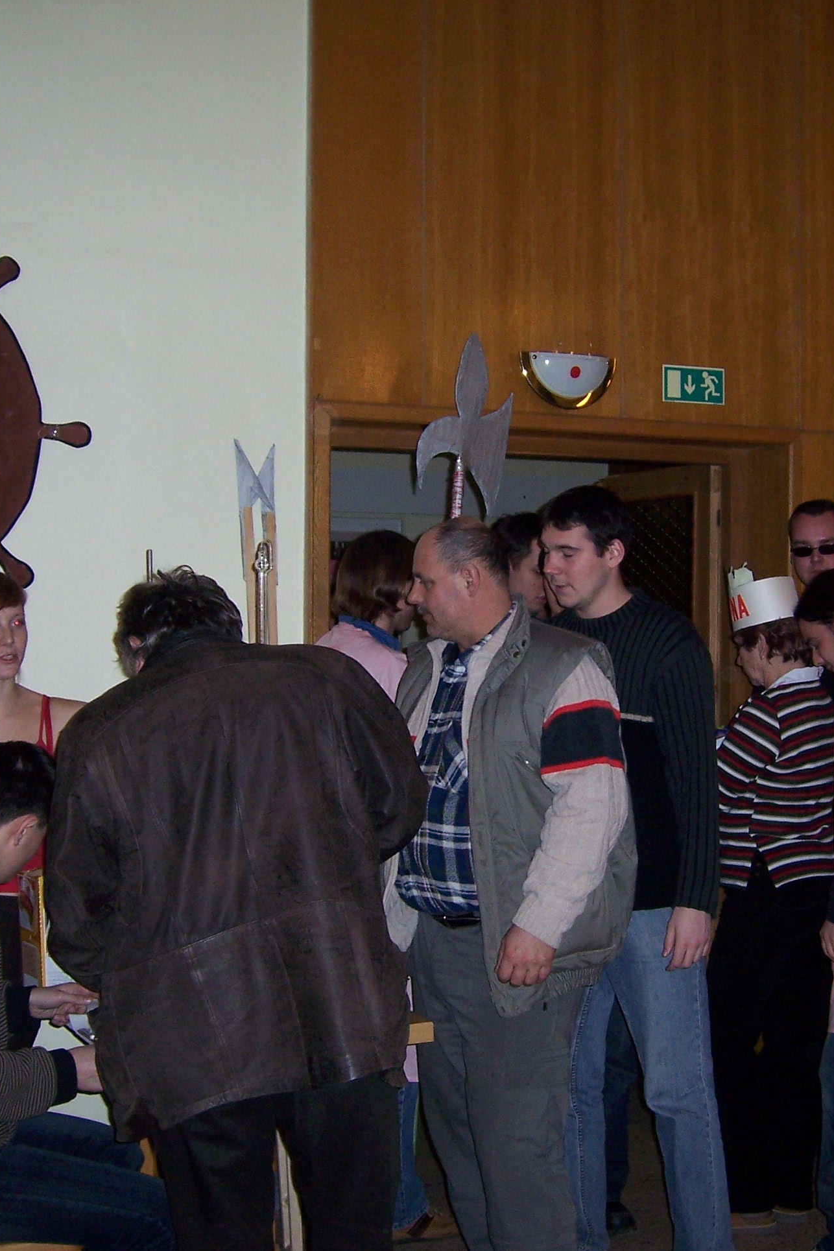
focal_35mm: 50
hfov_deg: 26.8
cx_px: 556
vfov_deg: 39.6
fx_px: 1737
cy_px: 625
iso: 125
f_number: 2.8
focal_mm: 6.2
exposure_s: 1/60
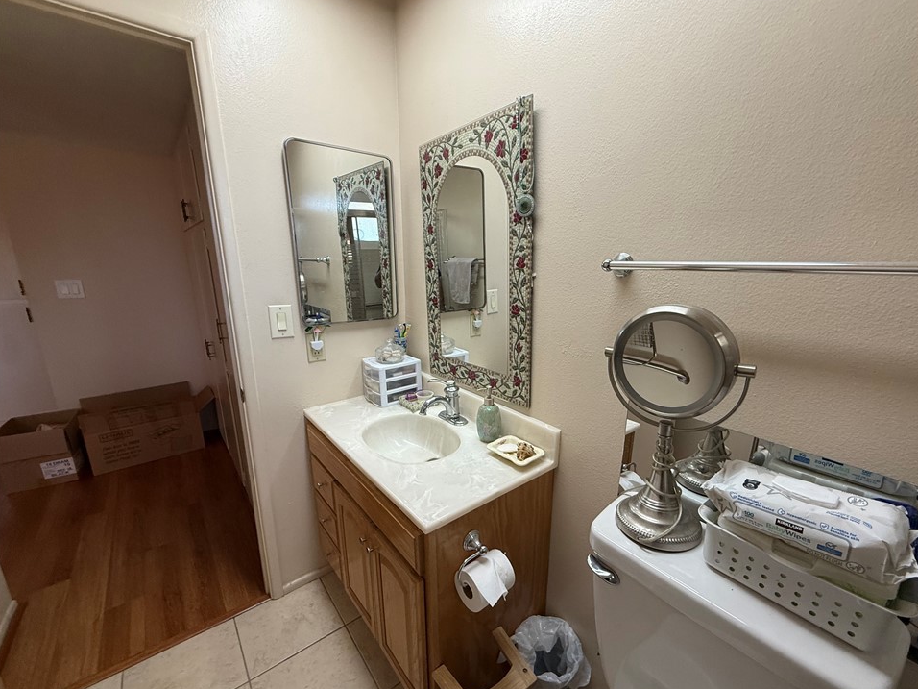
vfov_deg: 81.7
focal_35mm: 15
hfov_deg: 98.1
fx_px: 398
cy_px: 360
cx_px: 487
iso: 250
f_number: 2.2
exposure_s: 1/120
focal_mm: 2.22
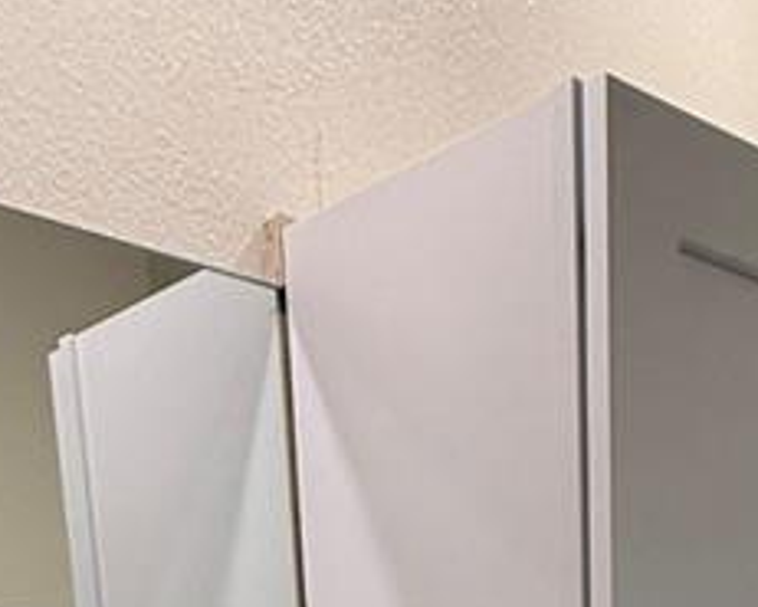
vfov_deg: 14.8
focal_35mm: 71
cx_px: 482
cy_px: 1404
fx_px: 1593
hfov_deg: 26.7
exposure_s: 1/120
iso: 250
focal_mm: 2.22
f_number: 2.2
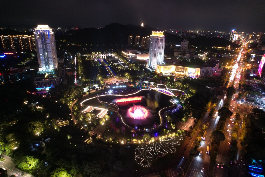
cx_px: 132
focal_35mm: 22
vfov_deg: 57.2
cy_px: 88
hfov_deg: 78.6
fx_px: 162
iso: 770
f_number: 2.8
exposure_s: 1/5
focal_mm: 8.38
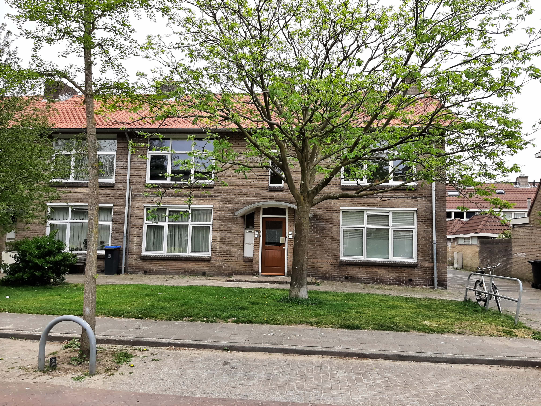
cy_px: 203
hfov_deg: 67.3
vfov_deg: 53.1
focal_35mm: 26
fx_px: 406
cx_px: 270
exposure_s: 1/1072
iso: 40
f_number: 1.7
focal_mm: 3.9
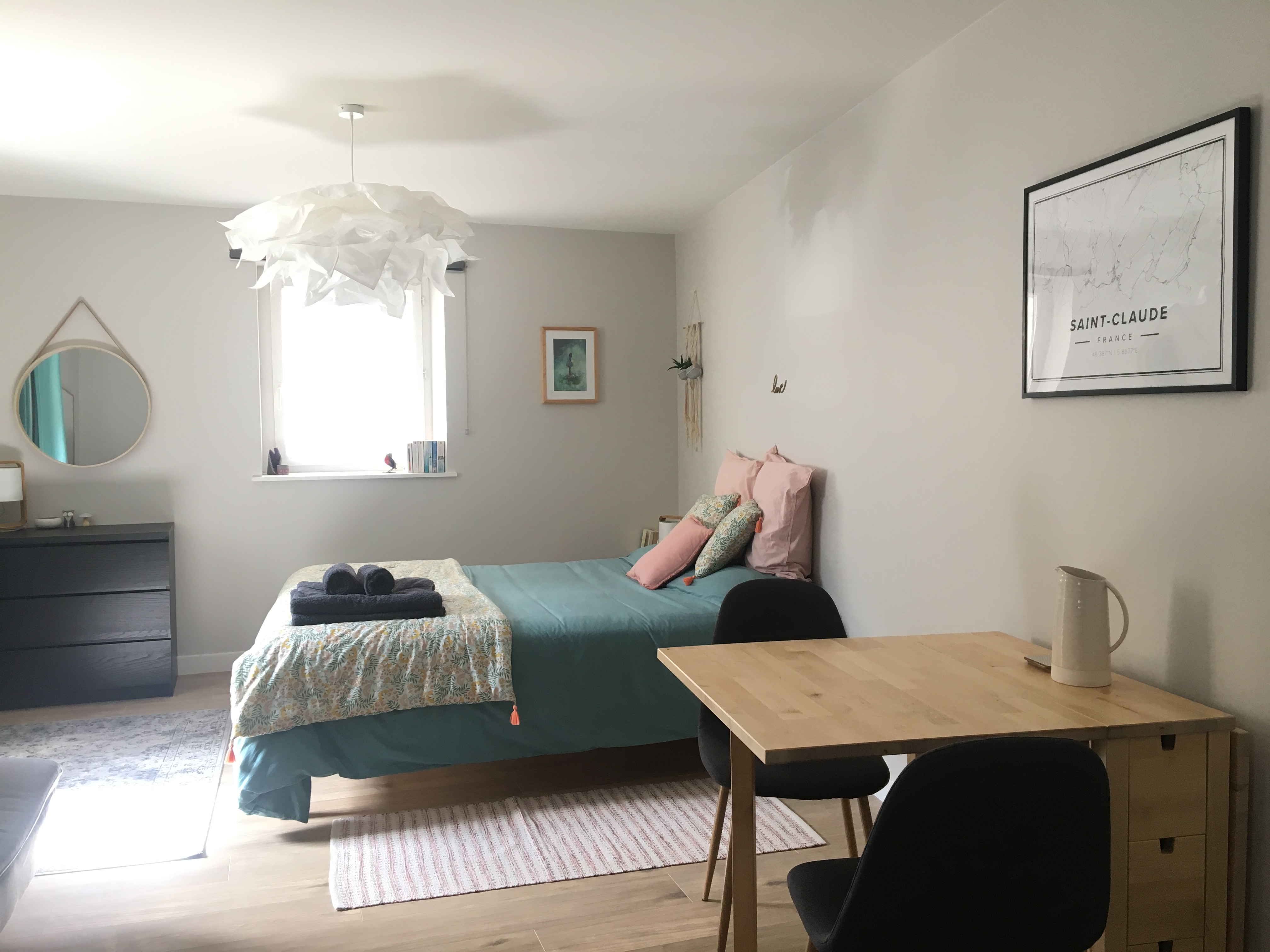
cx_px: 635
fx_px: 1064
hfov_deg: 61.7
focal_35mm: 29
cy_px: 476
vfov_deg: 48.2
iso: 80
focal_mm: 4.15
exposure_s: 1/33
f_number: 2.2
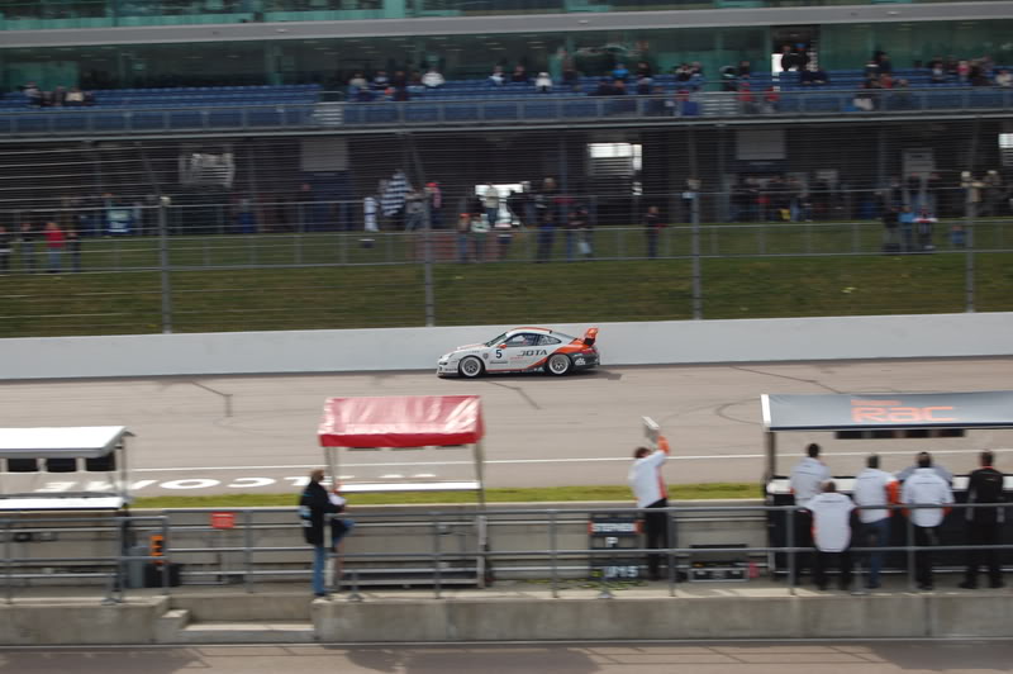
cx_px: 506
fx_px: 2319
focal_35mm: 82
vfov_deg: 16.5
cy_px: 337
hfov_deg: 24.6
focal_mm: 55
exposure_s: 1/250
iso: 200
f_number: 8
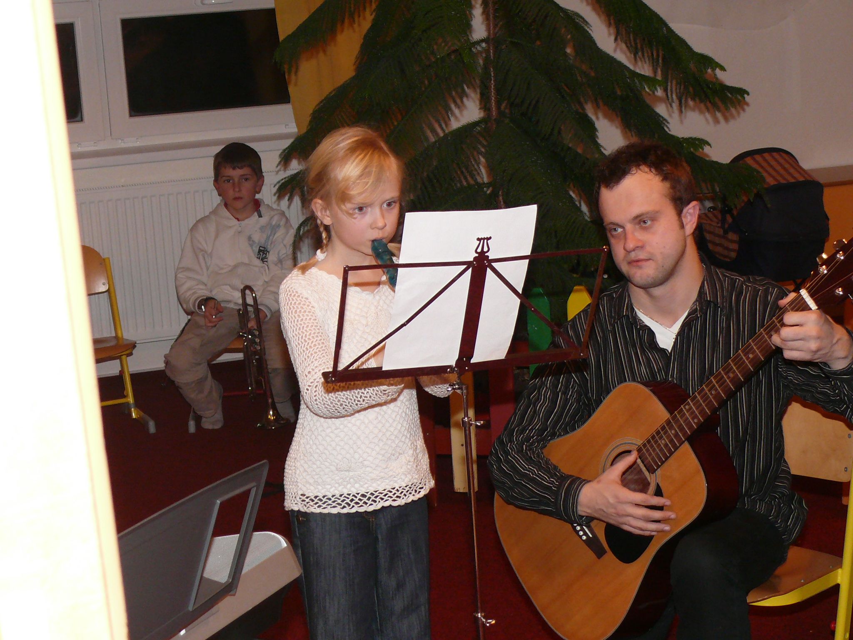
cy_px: 320
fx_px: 1823
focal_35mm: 74
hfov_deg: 26.3
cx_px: 426
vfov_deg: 19.9
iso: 200
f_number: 3.2
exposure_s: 1/30
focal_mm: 11.2
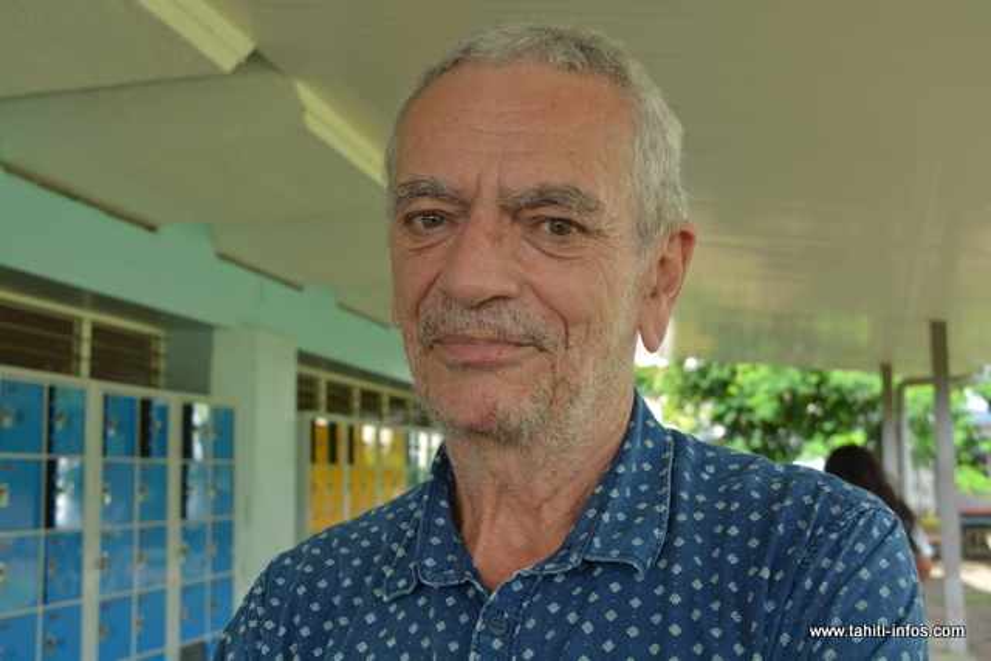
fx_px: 1198
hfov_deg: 45.0
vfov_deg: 30.9
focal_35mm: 44
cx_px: 496
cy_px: 330
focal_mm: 29
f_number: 6.3
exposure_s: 1/160
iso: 200
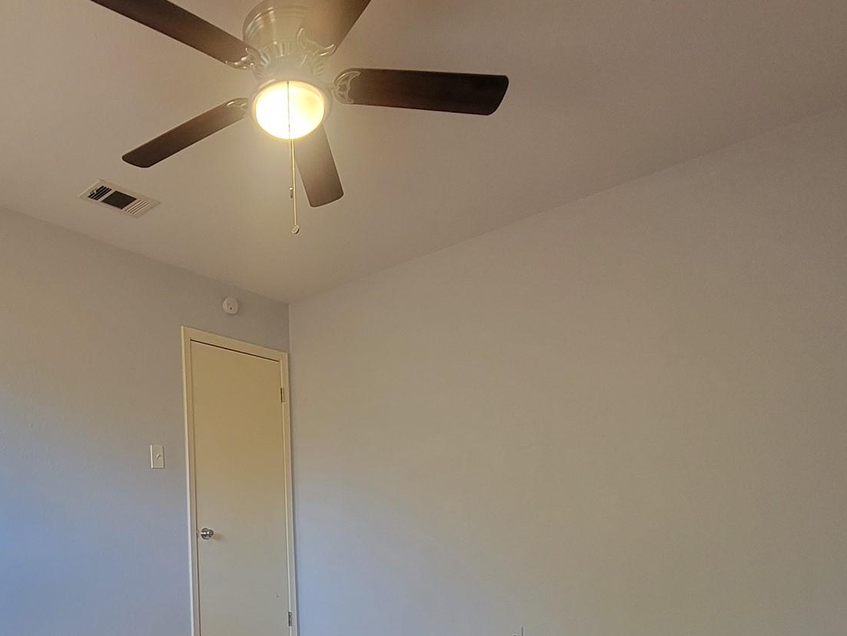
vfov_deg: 52.2
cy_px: 532
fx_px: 587
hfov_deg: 69.6
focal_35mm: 24
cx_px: 283
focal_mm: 2.2
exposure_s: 1/40
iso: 320
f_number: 2.2
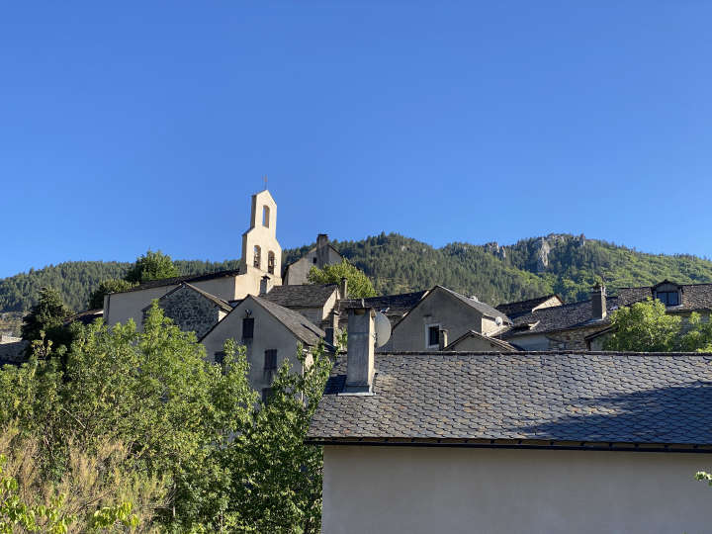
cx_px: 356
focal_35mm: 52
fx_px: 1070
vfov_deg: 28.0
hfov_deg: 36.8
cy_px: 267
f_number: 2
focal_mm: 6
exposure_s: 1/841
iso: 20
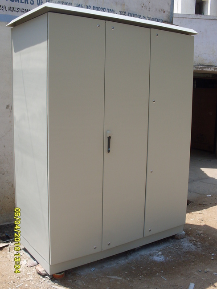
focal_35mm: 39
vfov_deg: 47.9
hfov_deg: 36.8
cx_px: 107
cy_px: 143
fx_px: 326
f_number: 8.4
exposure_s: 1/125
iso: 80
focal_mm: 6.3
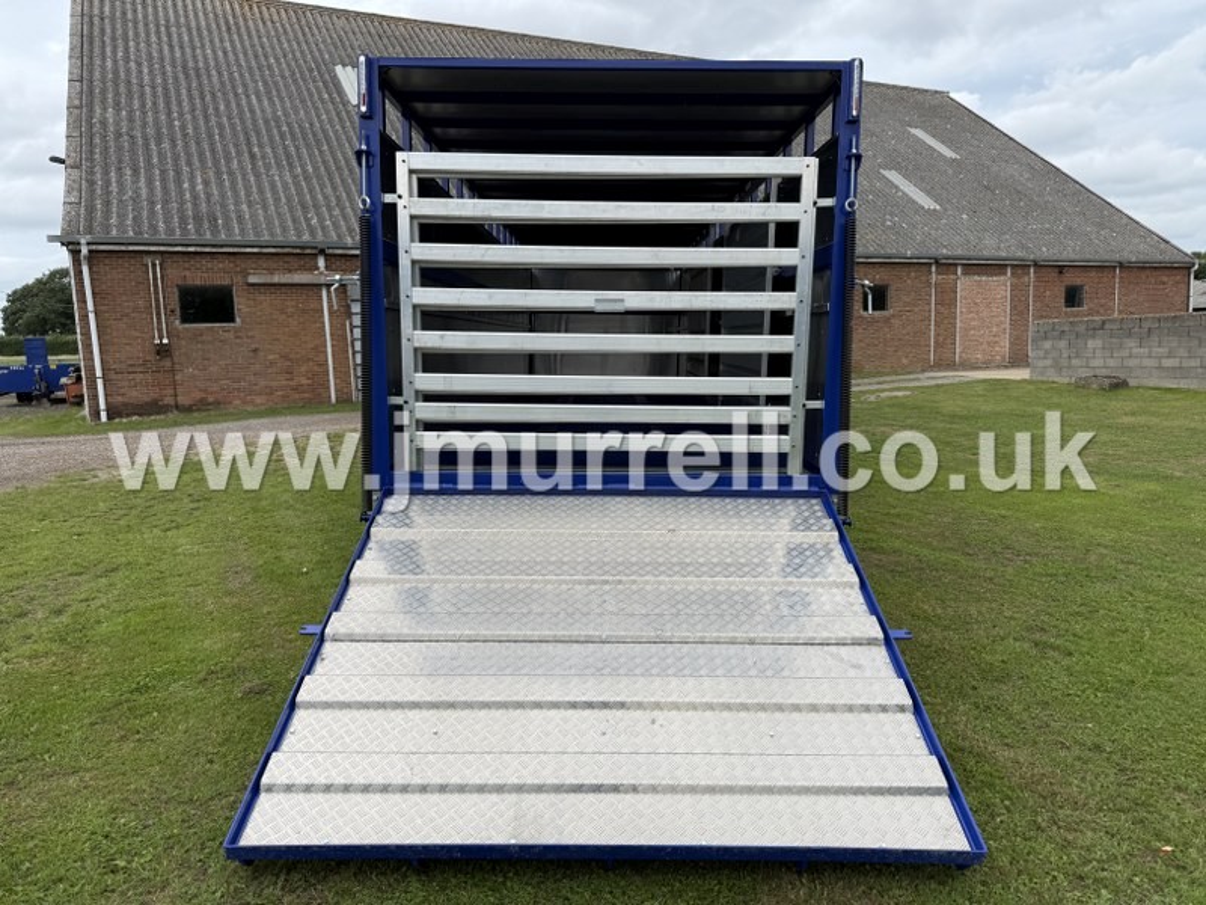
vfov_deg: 56.8
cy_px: 452
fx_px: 836
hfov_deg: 71.6
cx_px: 603
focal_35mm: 24
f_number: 1.78
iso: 80
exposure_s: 1/3584
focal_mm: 6.76
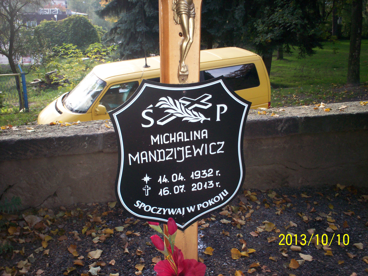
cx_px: 184
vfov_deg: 39.7
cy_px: 138
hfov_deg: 51.4
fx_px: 383
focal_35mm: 36
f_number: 4.5
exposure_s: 1/60
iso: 140
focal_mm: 6
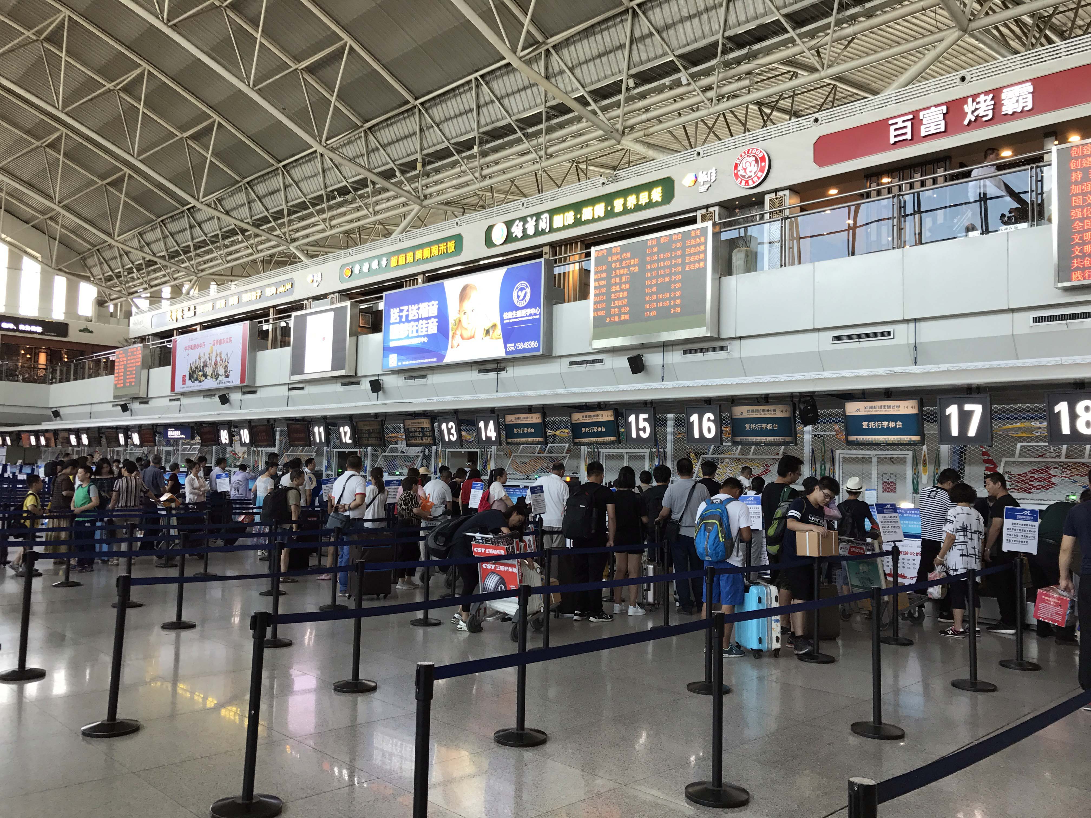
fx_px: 882
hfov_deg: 63.4
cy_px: 409
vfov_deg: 49.7
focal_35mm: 28
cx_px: 546
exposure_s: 1/50
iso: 32
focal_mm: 3.99
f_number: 1.8
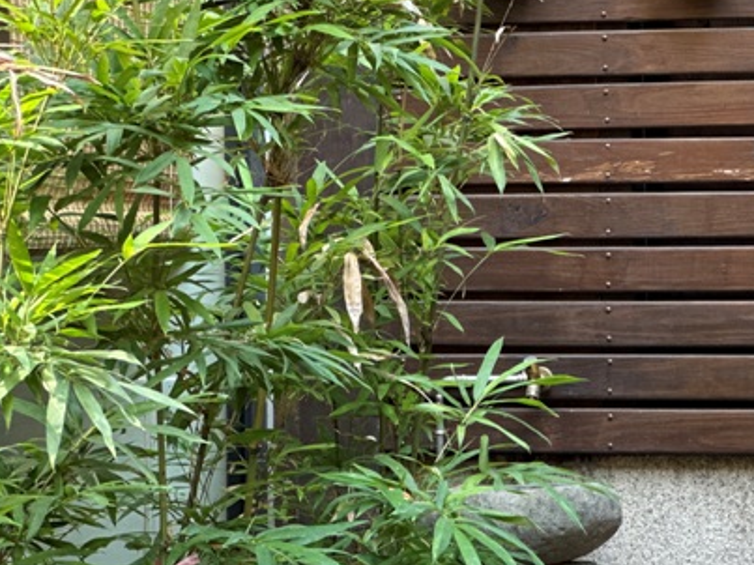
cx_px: 627
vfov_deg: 9.7
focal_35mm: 153
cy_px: 266
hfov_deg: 12.8
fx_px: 3332
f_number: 2.8
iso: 200
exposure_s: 1/121
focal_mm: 9
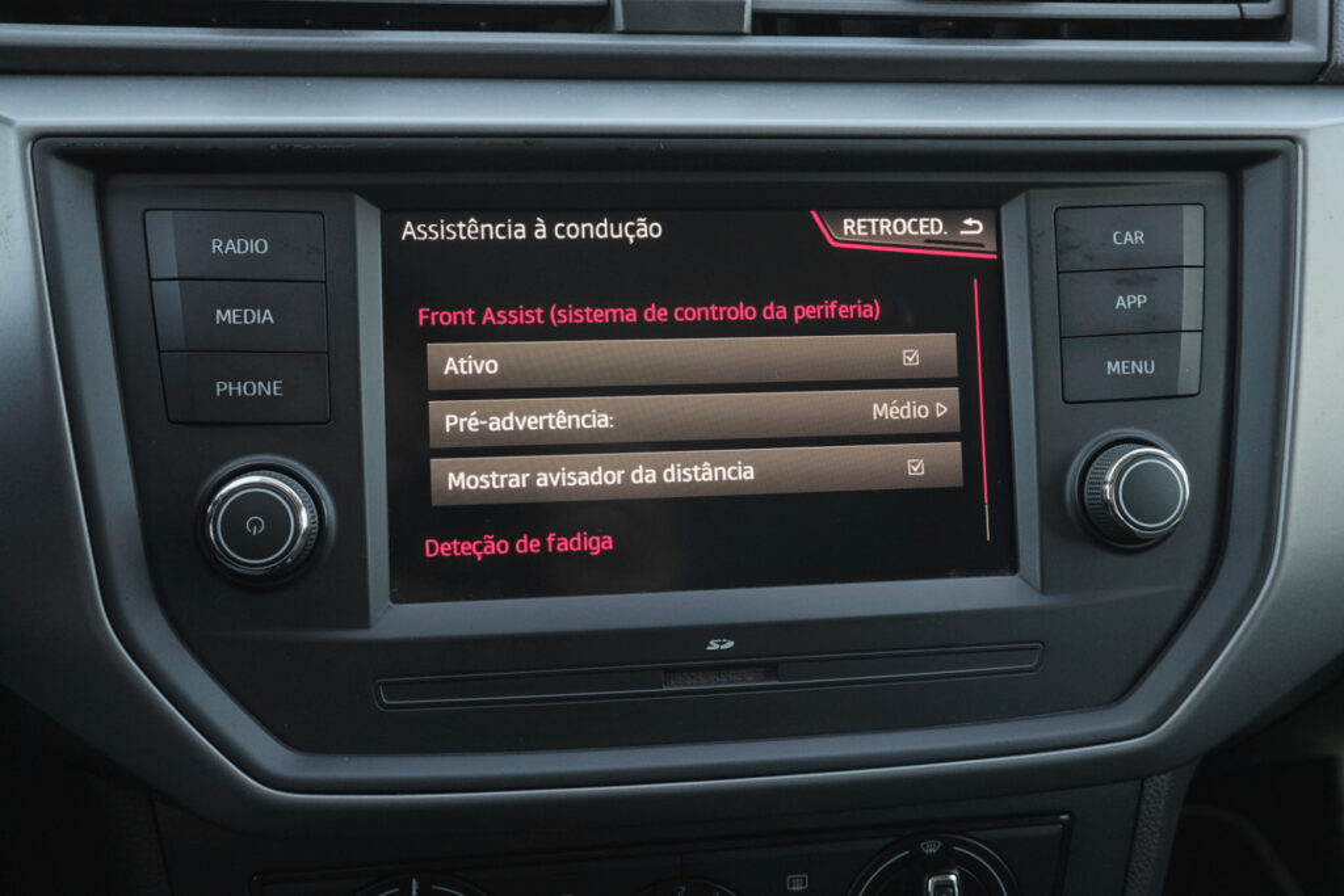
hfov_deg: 51.9
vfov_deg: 36.0
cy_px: 448
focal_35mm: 37
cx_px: 672
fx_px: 1381
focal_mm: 24.9
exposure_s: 1/80
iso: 2000
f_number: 9
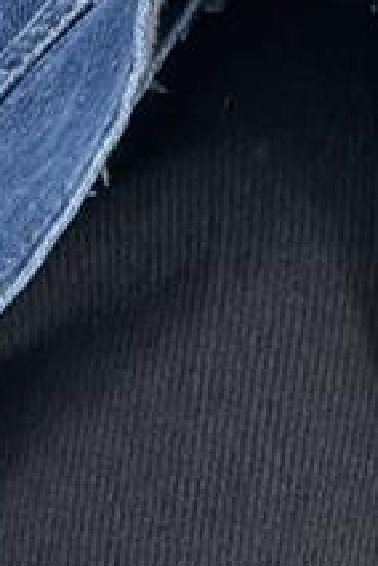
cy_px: 1326
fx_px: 5906
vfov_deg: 5.3
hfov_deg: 3.7
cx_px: 495
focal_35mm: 375
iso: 80
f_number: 1.78
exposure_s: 1/100
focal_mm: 6.86
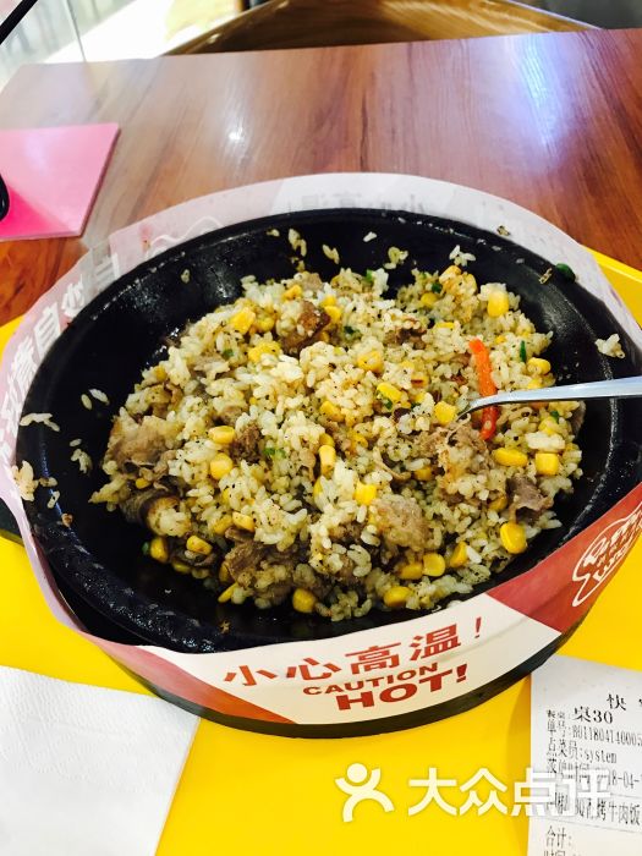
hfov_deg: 49.7
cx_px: 321
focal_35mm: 28
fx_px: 692
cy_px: 428
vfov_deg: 63.4
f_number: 1.8
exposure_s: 1/20
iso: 40
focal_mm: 3.99
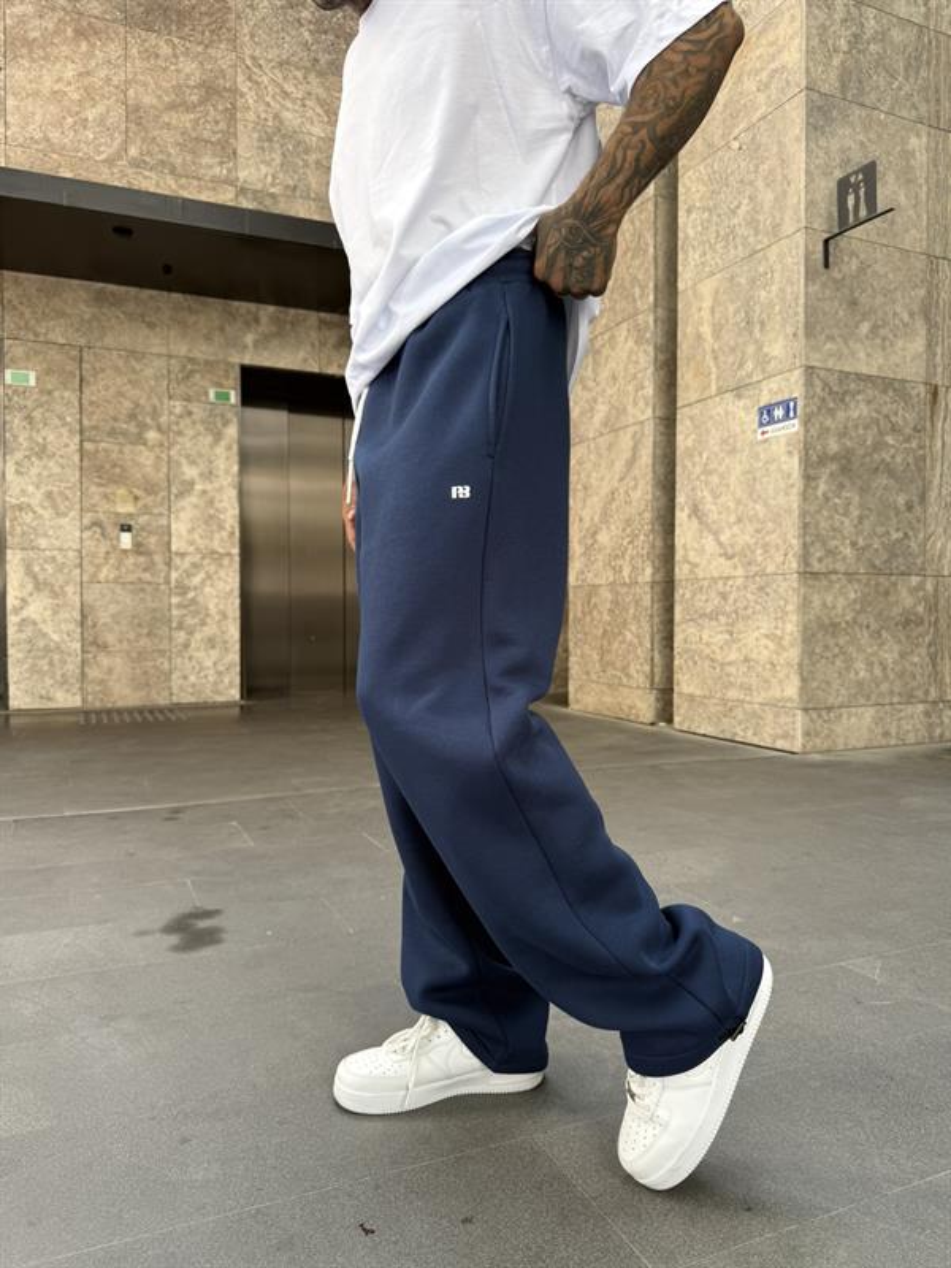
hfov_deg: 56.8
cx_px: 476
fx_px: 879
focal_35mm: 24
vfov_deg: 71.6
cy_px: 634
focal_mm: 6.76
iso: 50
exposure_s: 1/126
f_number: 1.78
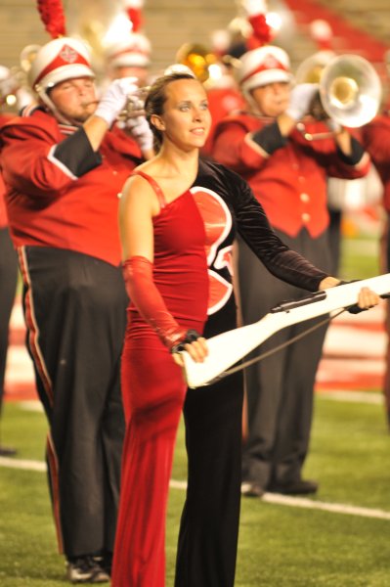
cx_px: 195
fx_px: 4883
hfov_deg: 4.6
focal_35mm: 300
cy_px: 294
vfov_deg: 6.9
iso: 500
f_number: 2.8
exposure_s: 1/60
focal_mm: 200
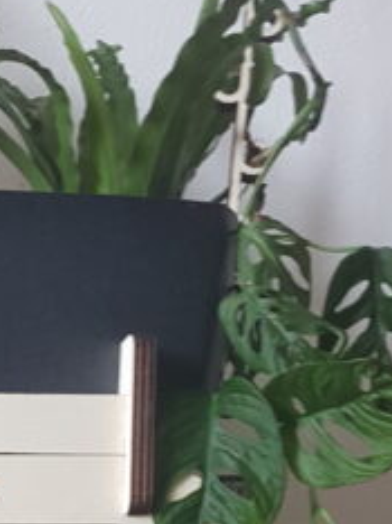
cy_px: 670
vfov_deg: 20.3
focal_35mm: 89
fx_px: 1346
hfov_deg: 15.5
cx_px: -166
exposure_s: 1/50
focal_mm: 4.2
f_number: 1.7
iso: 80
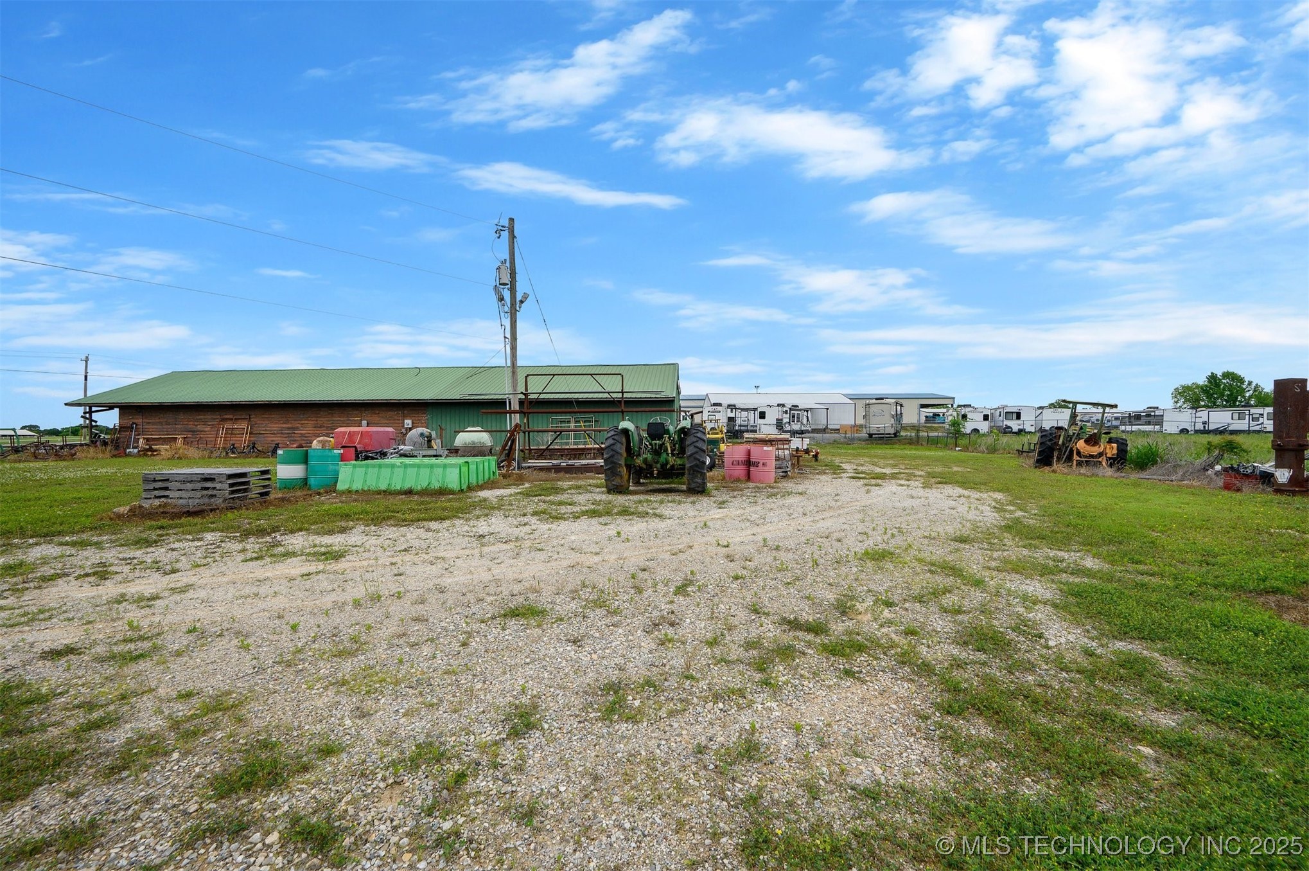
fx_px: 509
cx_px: 654
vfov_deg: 81.1
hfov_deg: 104.3
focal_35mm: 14
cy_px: 436
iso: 250
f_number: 9
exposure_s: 1/250
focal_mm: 14
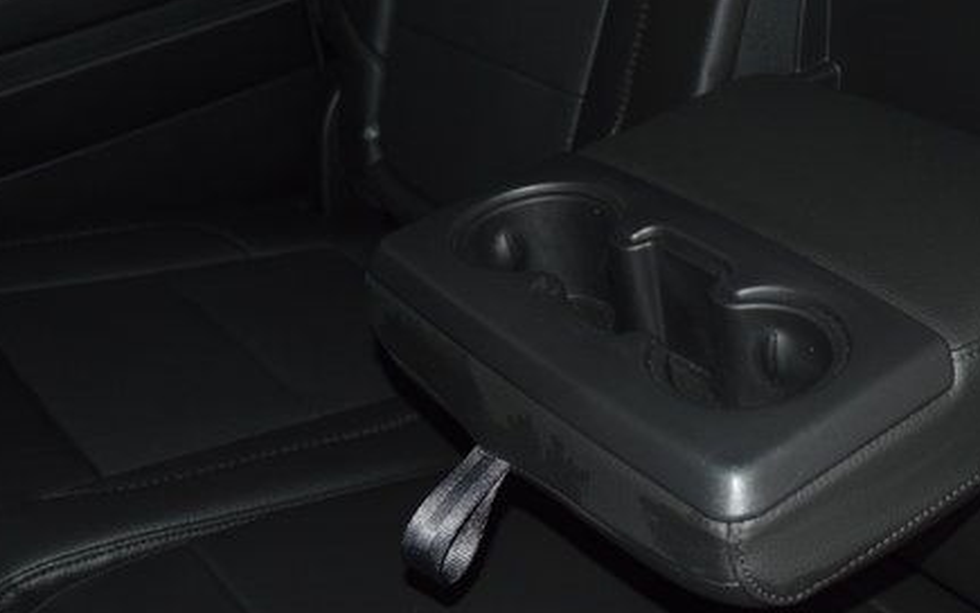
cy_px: 319
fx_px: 1442
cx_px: 705
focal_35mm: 54
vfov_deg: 24.0
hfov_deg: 36.8
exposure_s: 1/125
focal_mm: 24
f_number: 3.8
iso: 1250
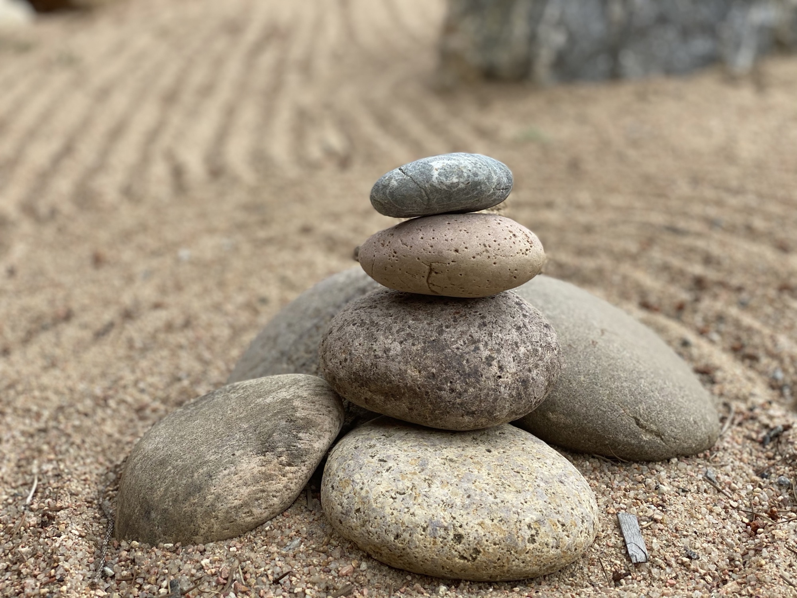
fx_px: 1197
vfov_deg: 28.0
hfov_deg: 36.8
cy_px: 299
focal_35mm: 52
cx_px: 398
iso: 20
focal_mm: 6
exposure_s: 1/432
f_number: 2
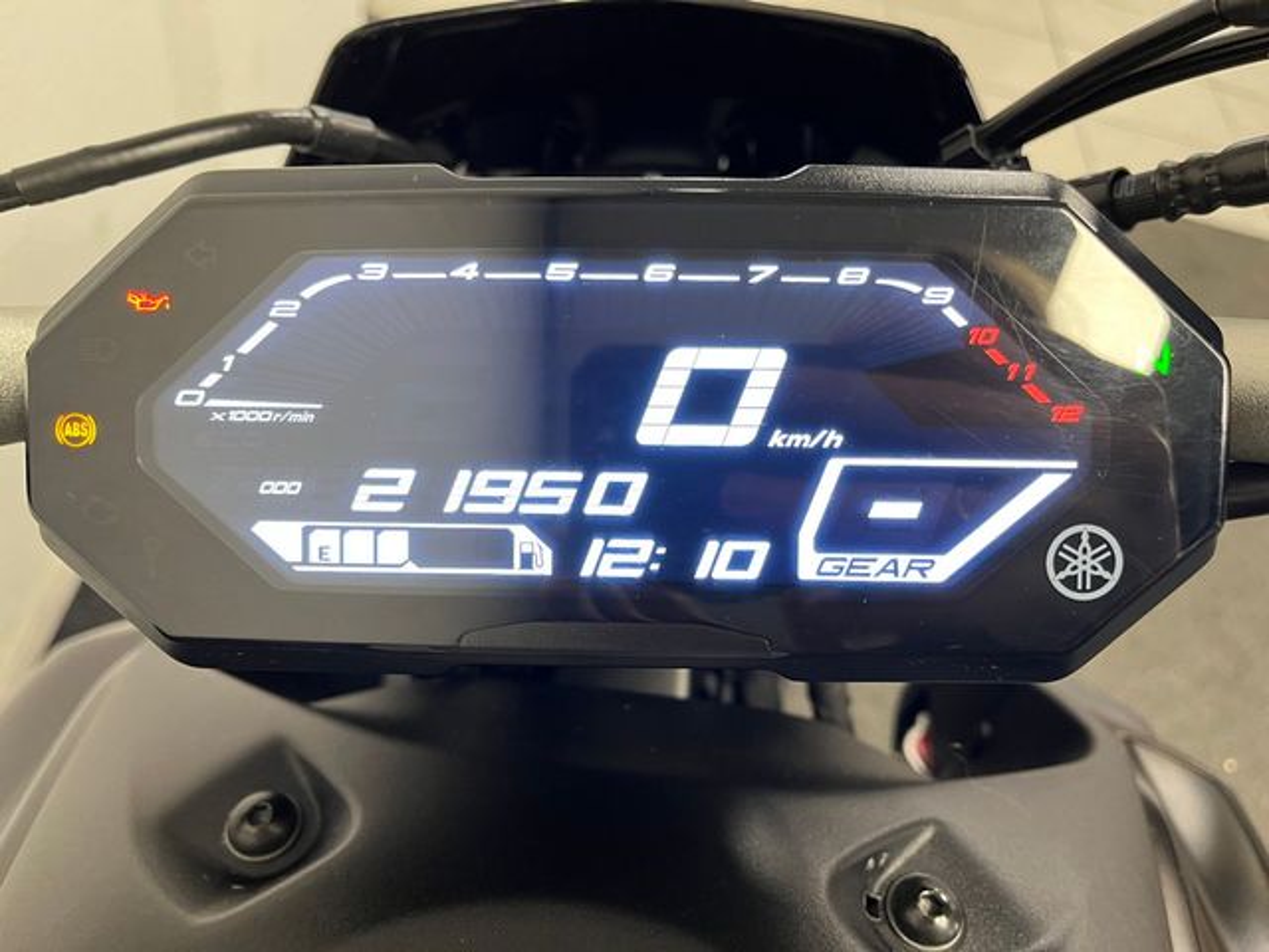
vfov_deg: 53.1
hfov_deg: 67.3
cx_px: 634
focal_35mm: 26
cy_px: 476
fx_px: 953
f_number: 1.6
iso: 250
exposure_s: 1/55
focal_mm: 5.1
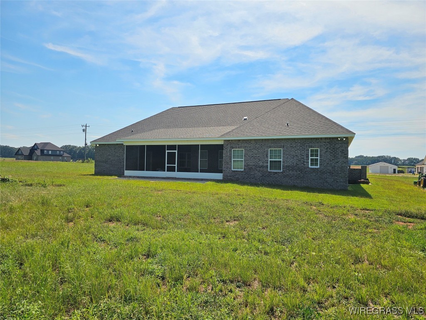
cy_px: 160
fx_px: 283
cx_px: 213
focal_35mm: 23
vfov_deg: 58.9
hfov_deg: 73.9
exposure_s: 1/1580
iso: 10
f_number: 1.7
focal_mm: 6.3
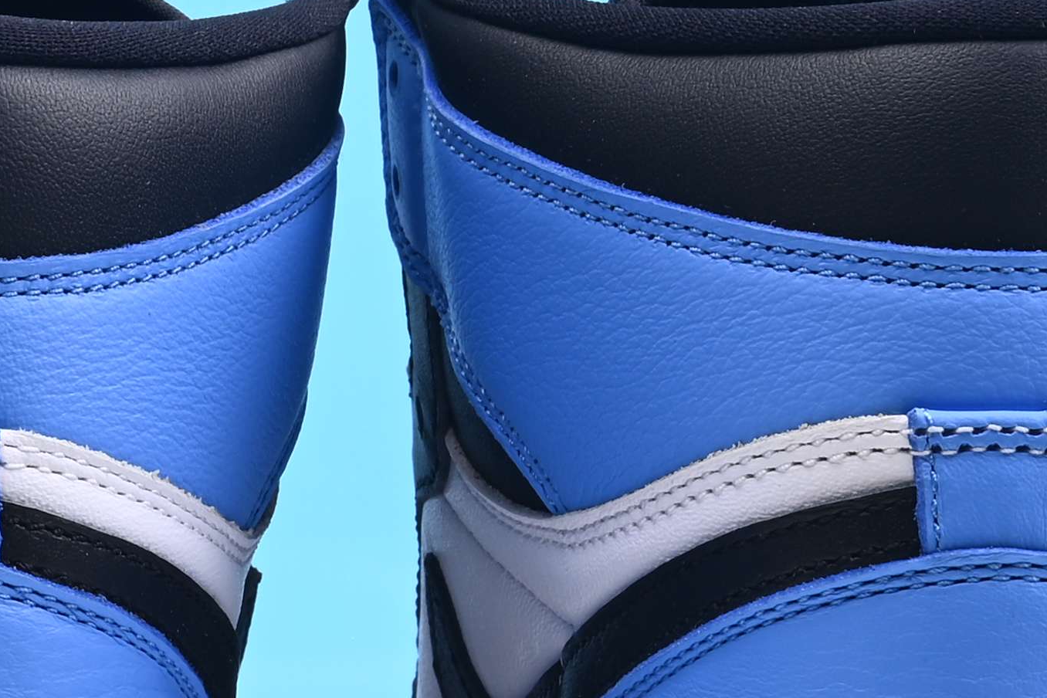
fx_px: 5293
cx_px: 195
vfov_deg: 7.5
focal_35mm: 182
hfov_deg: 11.3
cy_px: -12
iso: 100
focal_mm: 41
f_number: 16
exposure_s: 1/2
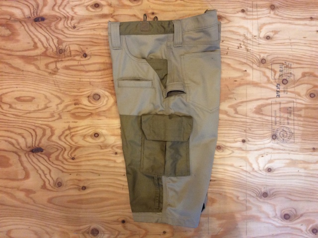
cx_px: 159
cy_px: 119
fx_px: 294
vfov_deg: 44.1
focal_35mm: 32
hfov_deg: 56.9
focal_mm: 3.3
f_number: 2.4
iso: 160
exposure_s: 1/24
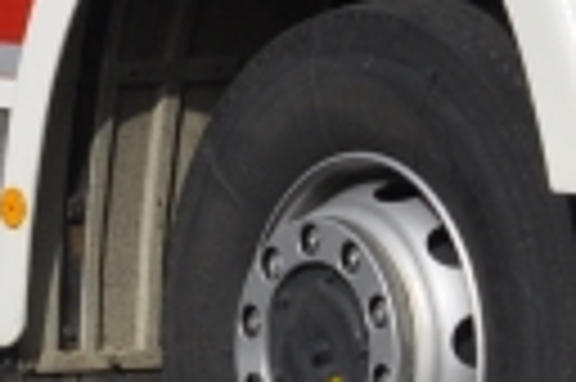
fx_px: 11793
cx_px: 81
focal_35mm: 738
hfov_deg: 2.8
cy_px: -485
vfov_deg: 1.9
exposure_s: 1/1600
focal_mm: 70
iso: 500
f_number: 10
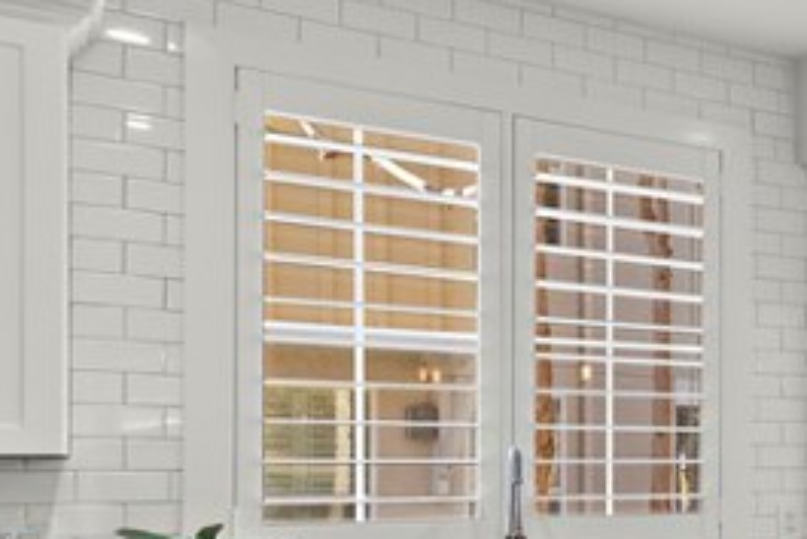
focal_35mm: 54
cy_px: 446
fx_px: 1211
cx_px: 1404
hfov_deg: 23.0
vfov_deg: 24.6
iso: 125
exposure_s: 1/6
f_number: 7.1
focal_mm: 14
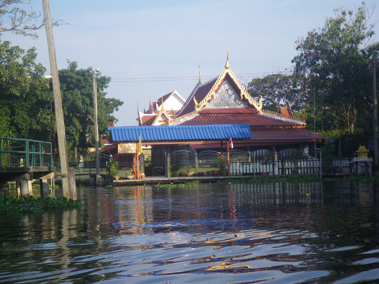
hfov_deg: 25.3
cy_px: 142
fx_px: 843
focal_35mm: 77
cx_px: 190
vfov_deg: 19.1
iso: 50
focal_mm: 13.7
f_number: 4.8
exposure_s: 1/160
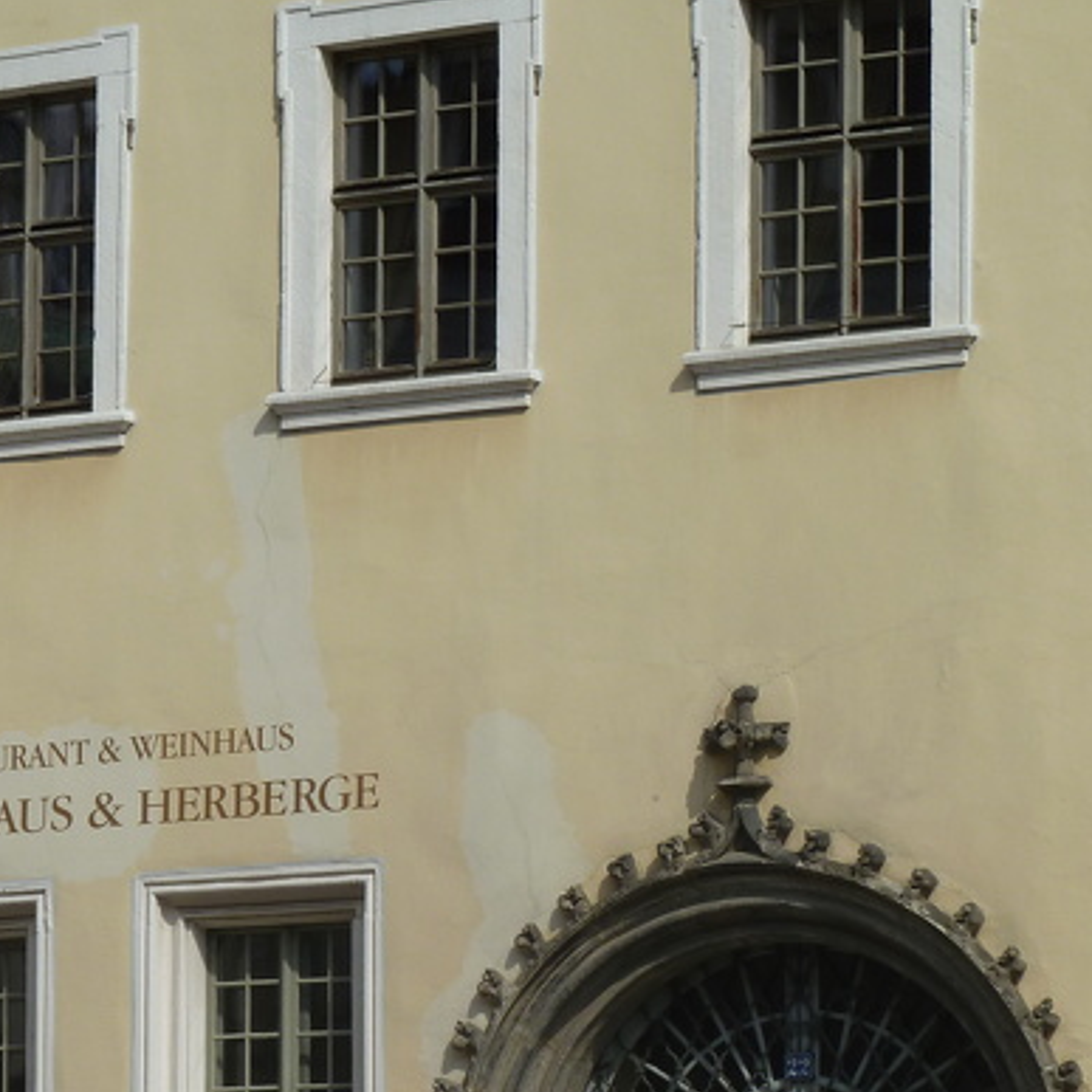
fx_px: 5818
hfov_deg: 10.7
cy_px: 779
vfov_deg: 10.7
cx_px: 787
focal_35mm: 163
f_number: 5.6
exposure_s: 1/640
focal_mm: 14.7
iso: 80
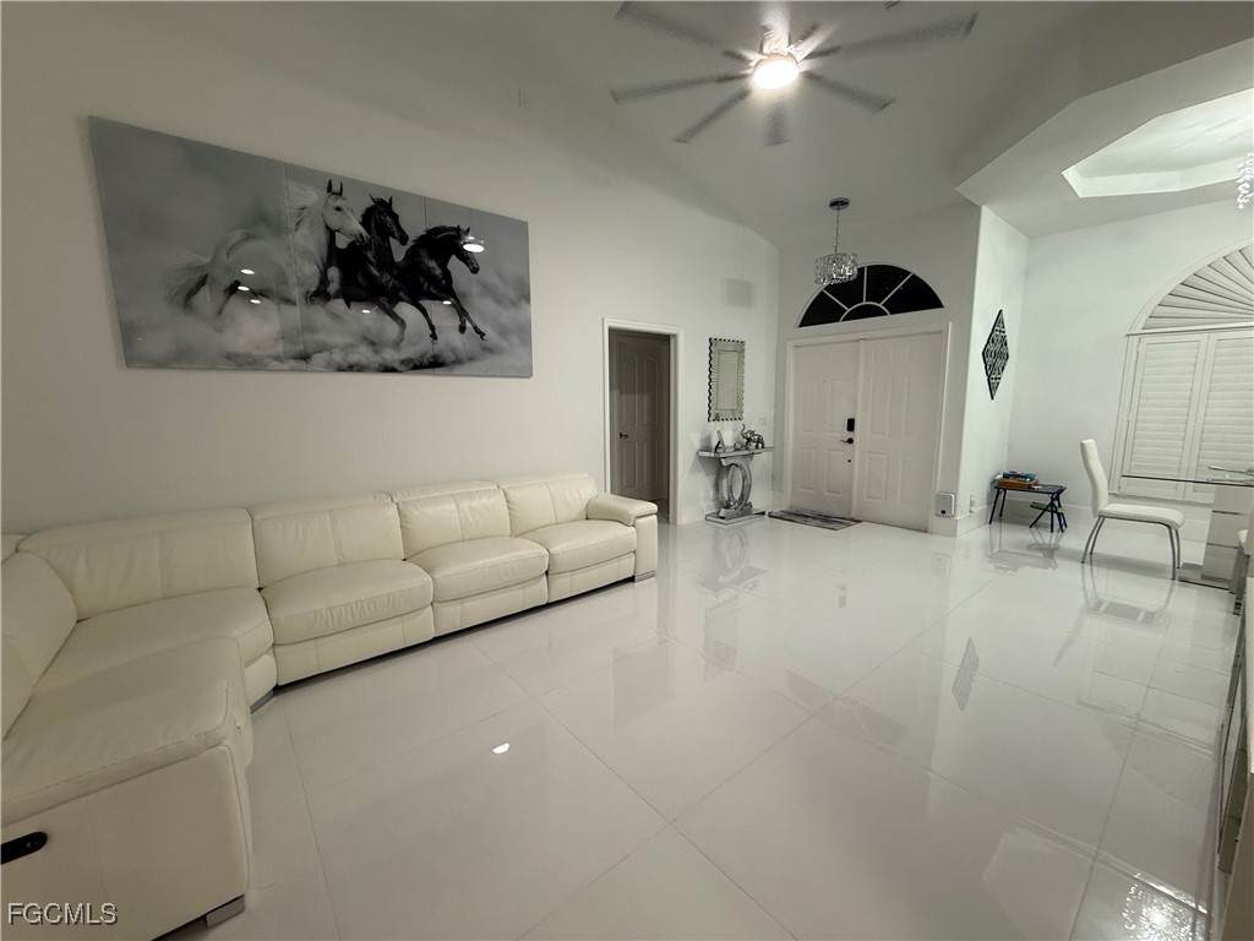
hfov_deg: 102.1
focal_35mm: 14
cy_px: 470
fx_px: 507
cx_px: 627
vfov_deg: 85.7
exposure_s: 1/60
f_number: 2.2
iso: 200
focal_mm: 2.22
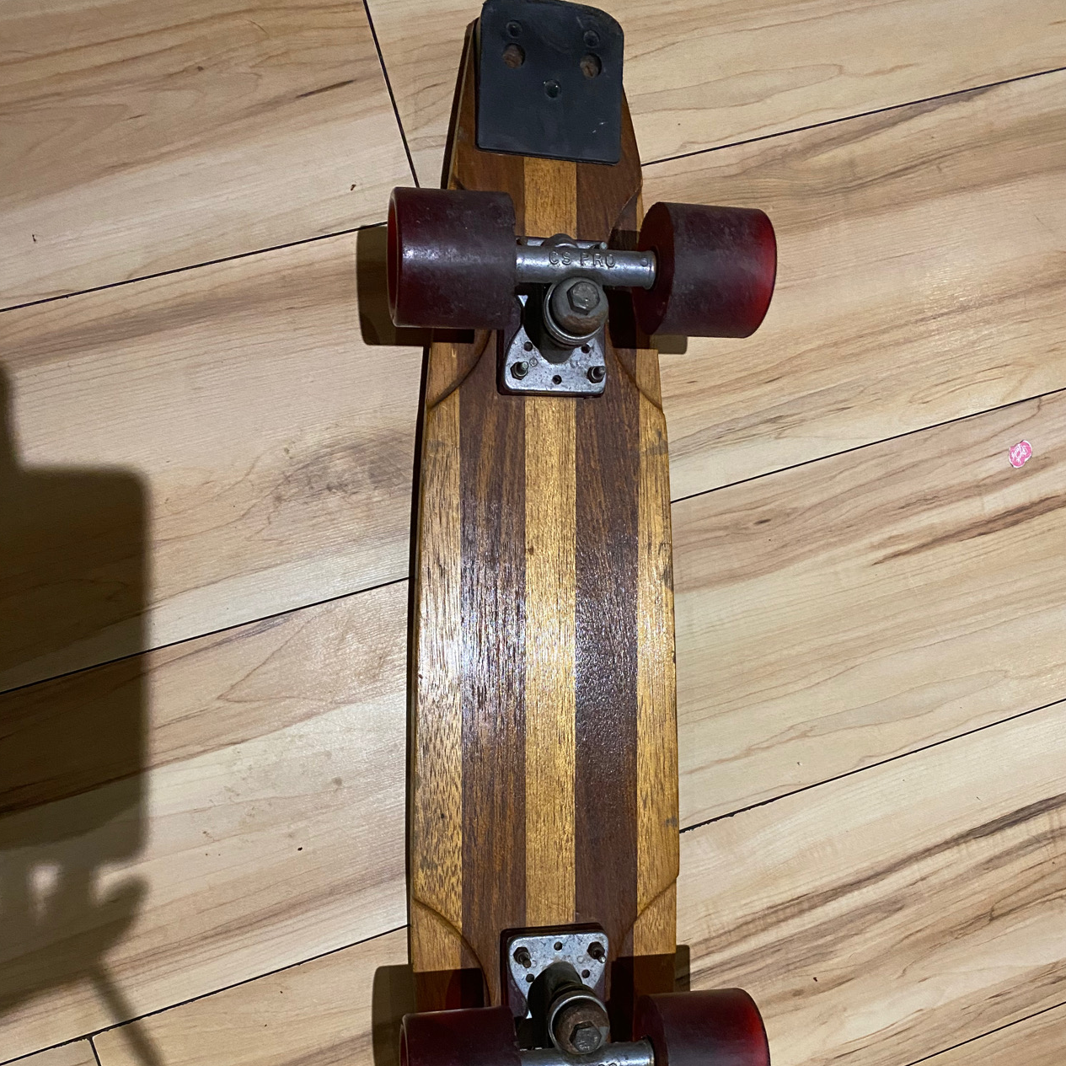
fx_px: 1080
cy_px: 678
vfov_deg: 51.9
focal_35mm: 31
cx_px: 534
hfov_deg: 52.5
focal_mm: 4.25
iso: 400
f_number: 1.8
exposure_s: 1/50
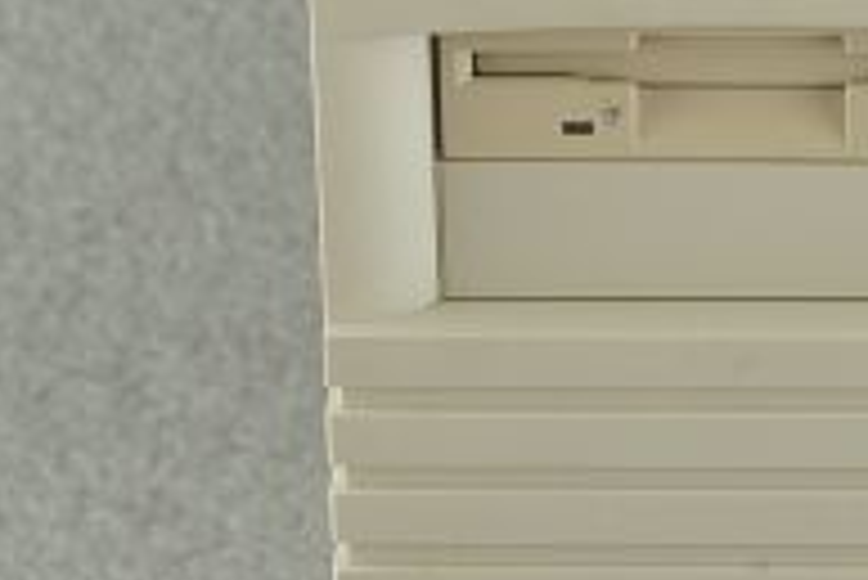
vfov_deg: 9.0
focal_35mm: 149
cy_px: -227
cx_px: 823
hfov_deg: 13.6
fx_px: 3595
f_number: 10
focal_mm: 48
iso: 1600
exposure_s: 1/125
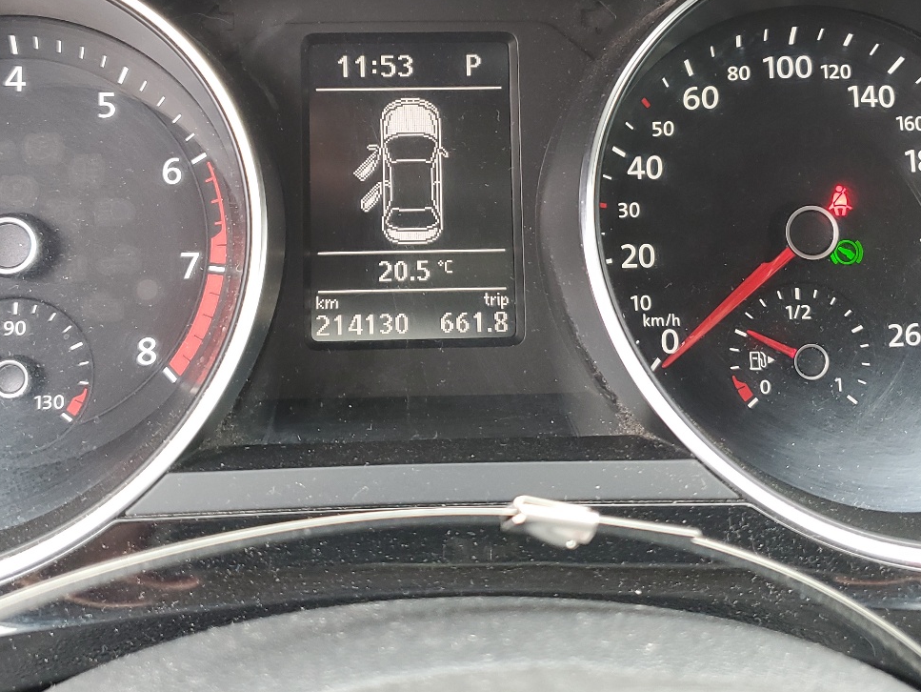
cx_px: 410
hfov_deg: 43.8
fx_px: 1144
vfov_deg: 32.8
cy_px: 157
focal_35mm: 43
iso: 62
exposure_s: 1/60.2
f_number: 1.5
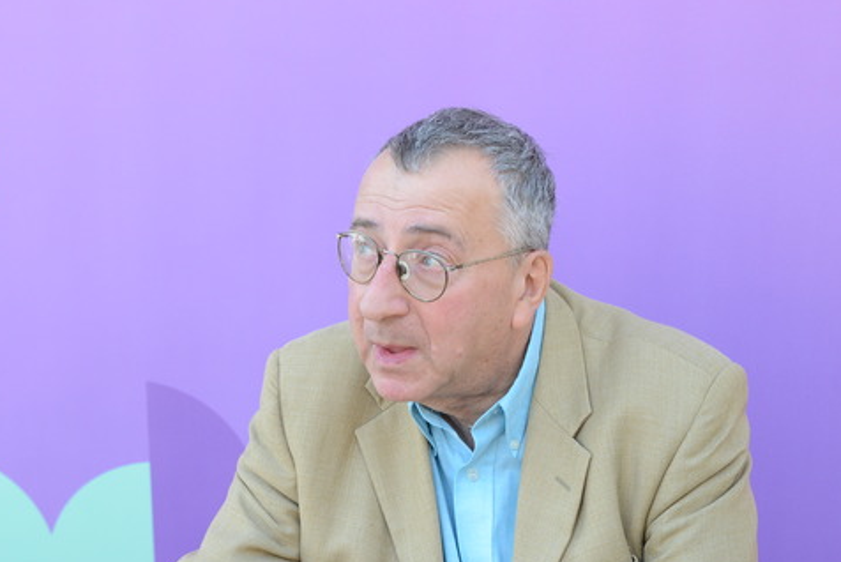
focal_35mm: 84
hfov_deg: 24.2
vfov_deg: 15.9
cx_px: 383
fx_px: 1963
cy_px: 581
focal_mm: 40
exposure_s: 1/160
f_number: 5
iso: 500
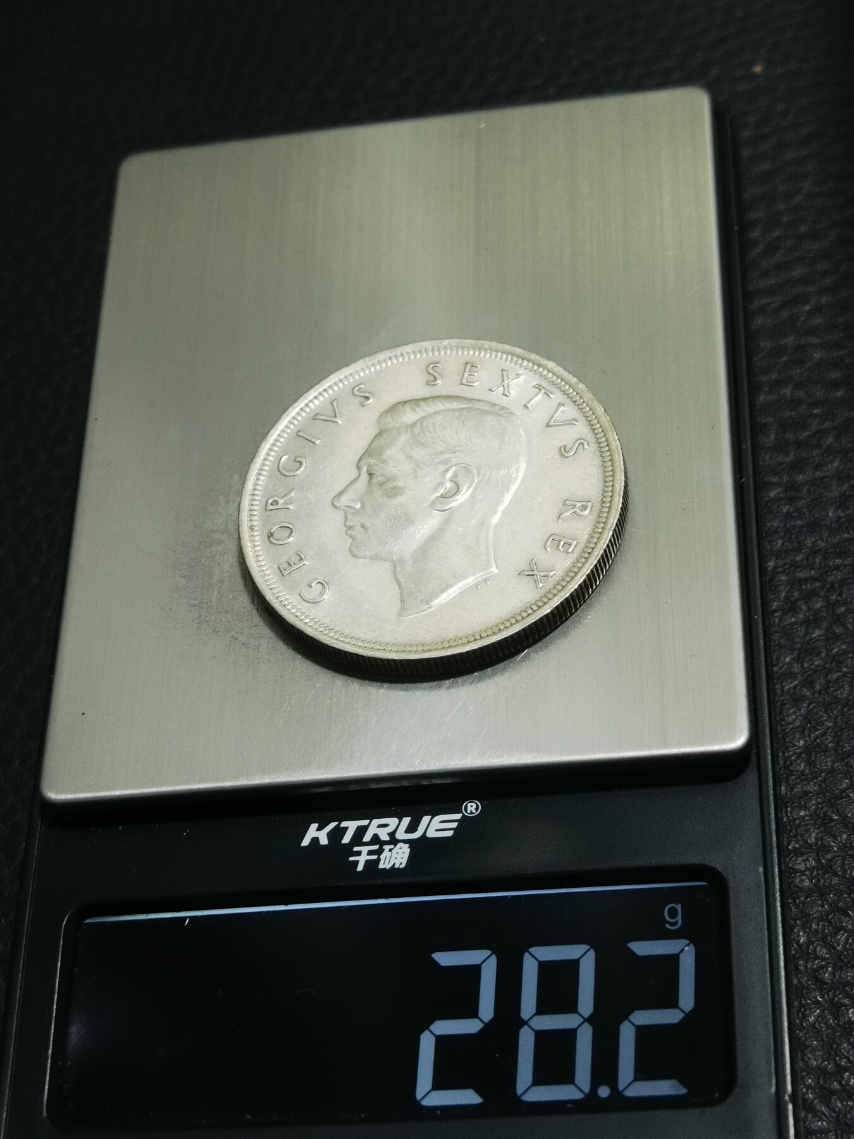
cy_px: 570
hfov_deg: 22.6
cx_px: 427
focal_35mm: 65
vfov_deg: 29.8
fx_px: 2138
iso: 100
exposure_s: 1/100
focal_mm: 6.67
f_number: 1.9
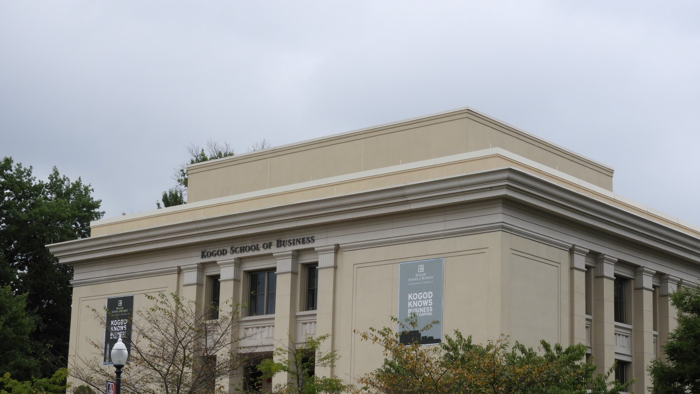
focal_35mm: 71
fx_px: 1318
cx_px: 350
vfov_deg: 17.0
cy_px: 248
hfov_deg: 29.7
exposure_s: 1/250
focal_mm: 11.6
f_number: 4.2
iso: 100
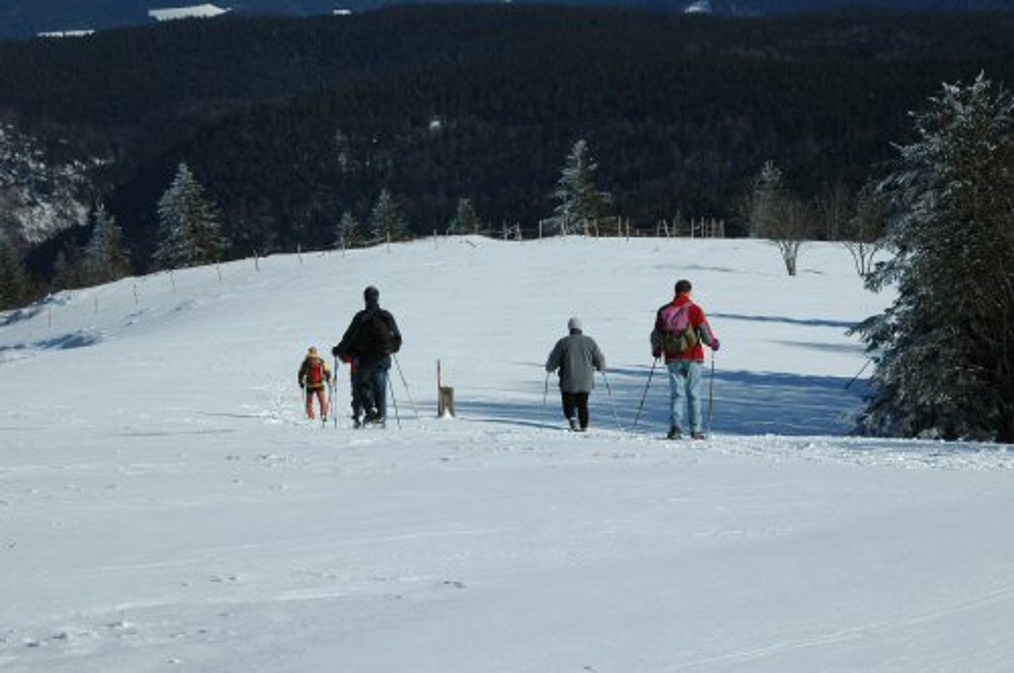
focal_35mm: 117
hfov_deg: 17.5
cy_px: 336
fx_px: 3291
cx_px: 507
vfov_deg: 11.7
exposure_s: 1/500
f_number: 11
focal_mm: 78
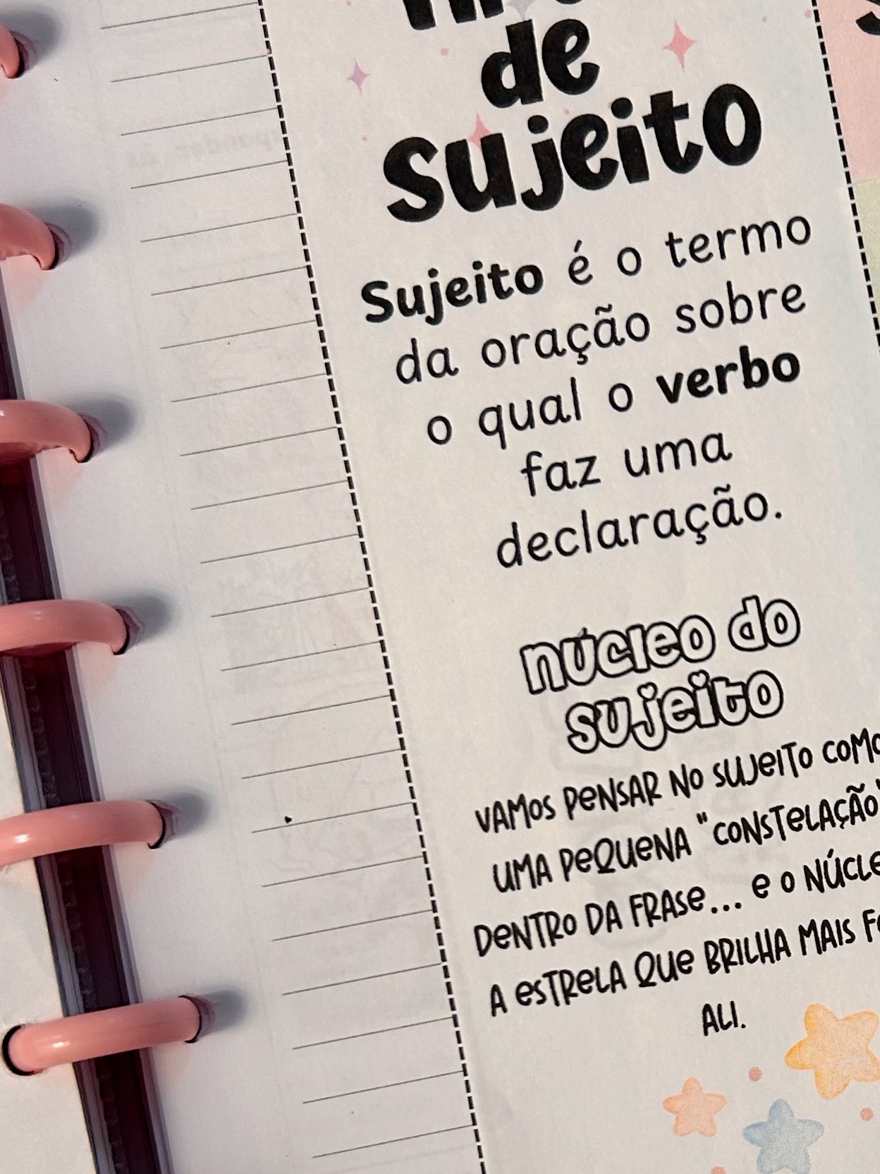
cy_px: 821
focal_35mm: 63
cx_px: 941
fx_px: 2135
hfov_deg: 22.1
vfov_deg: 30.4
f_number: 1.5
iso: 80
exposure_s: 1/120
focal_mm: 5.7
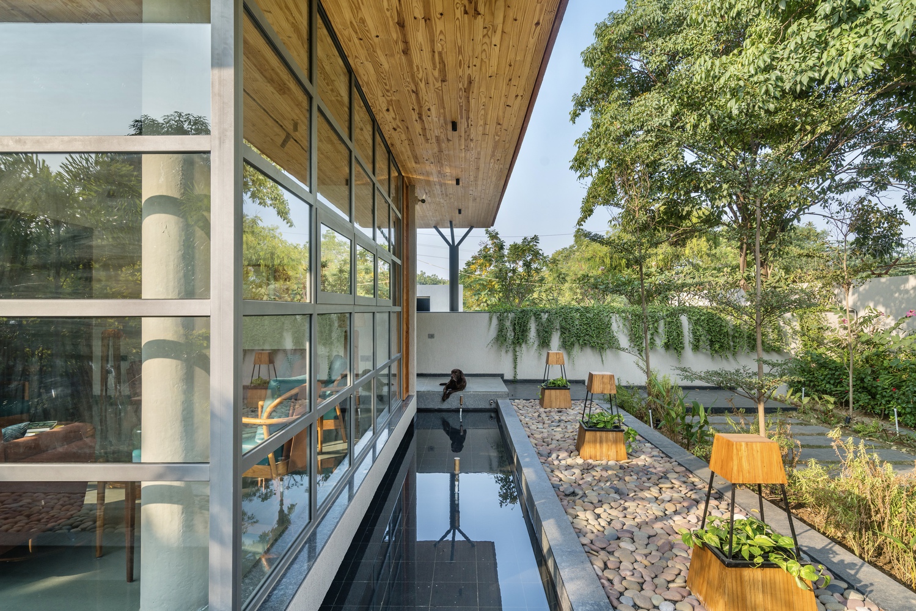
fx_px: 534
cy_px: 306
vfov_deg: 59.5
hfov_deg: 81.2
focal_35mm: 21
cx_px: 458
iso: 200
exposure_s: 1/100
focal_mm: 21
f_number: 8
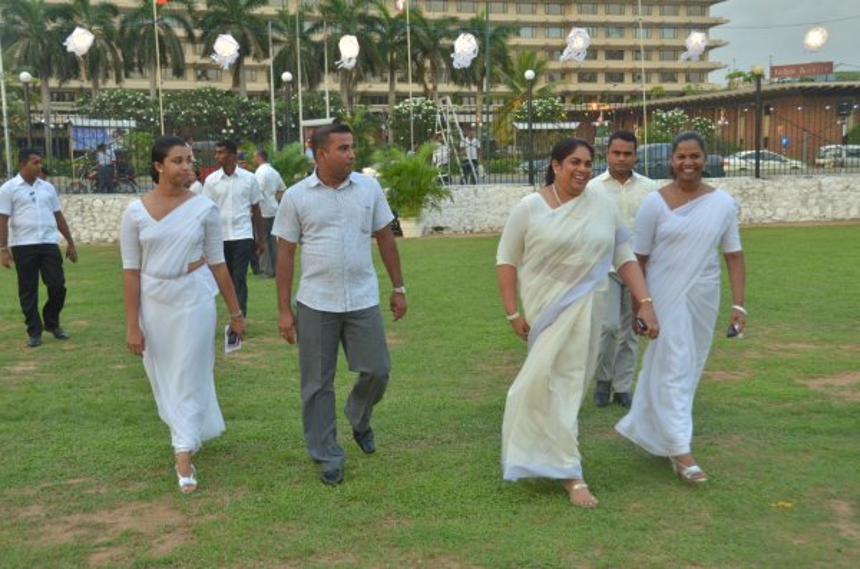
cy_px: 284
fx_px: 1144
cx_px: 430
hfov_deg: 41.2
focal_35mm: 48
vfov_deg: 27.9
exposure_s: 1/80
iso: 800
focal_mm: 32
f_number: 5
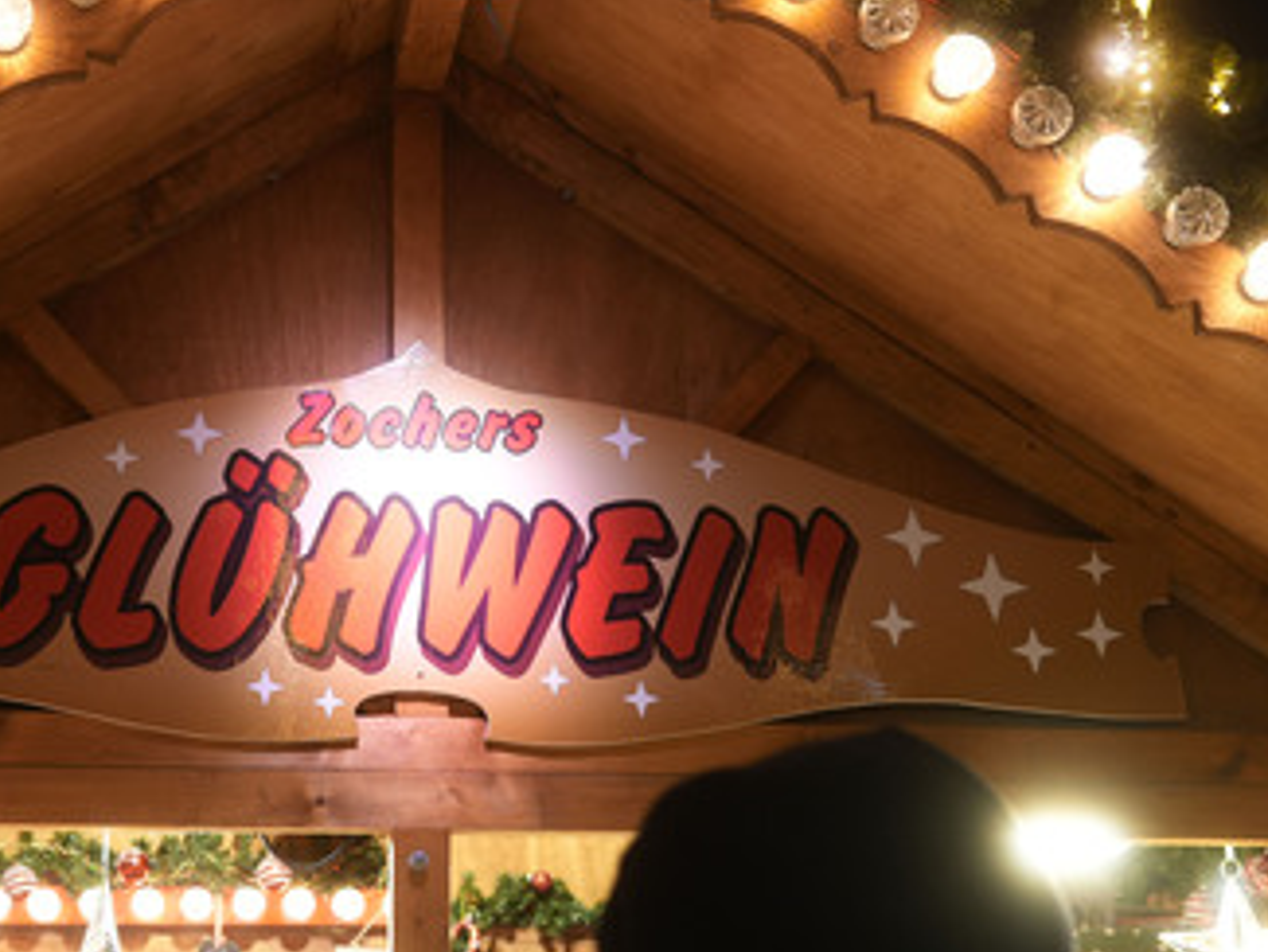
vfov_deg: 24.4
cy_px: 484
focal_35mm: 60
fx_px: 2199
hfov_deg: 31.9
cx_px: 435
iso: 640
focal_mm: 30
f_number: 2.8
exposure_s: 1/60
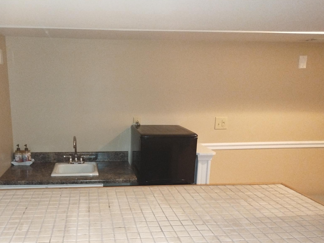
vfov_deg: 42.5
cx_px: 115
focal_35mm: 33
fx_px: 309
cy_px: 158
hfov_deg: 54.5
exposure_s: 1/25
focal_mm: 4.71
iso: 541
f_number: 1.7
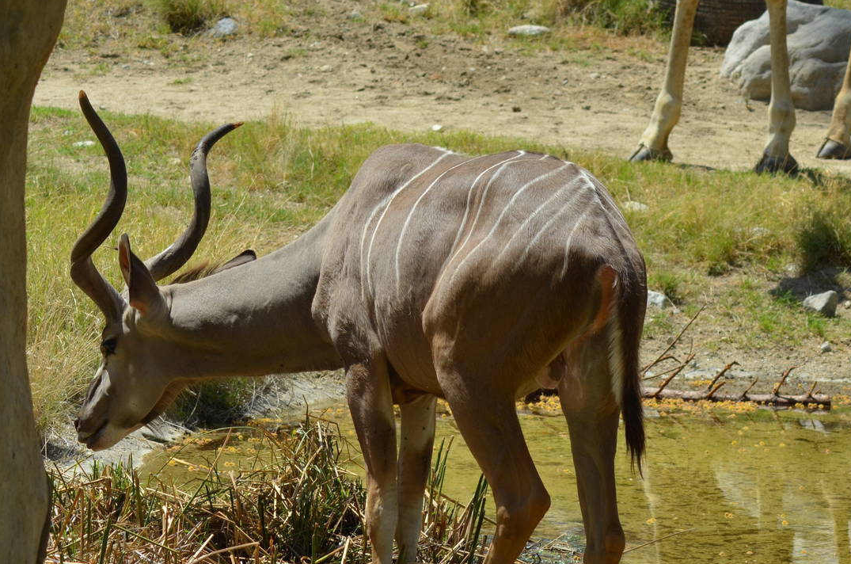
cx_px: 530
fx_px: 4476
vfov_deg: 7.2
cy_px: 364
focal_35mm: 190
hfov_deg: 10.9
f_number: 7.1
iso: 200
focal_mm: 85
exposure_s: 1/800
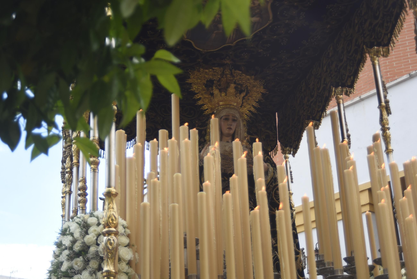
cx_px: 208
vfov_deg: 21.9
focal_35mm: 62
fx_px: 718
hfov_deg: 32.4
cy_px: 140
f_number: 5.6
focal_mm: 62
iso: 140
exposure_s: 1/320
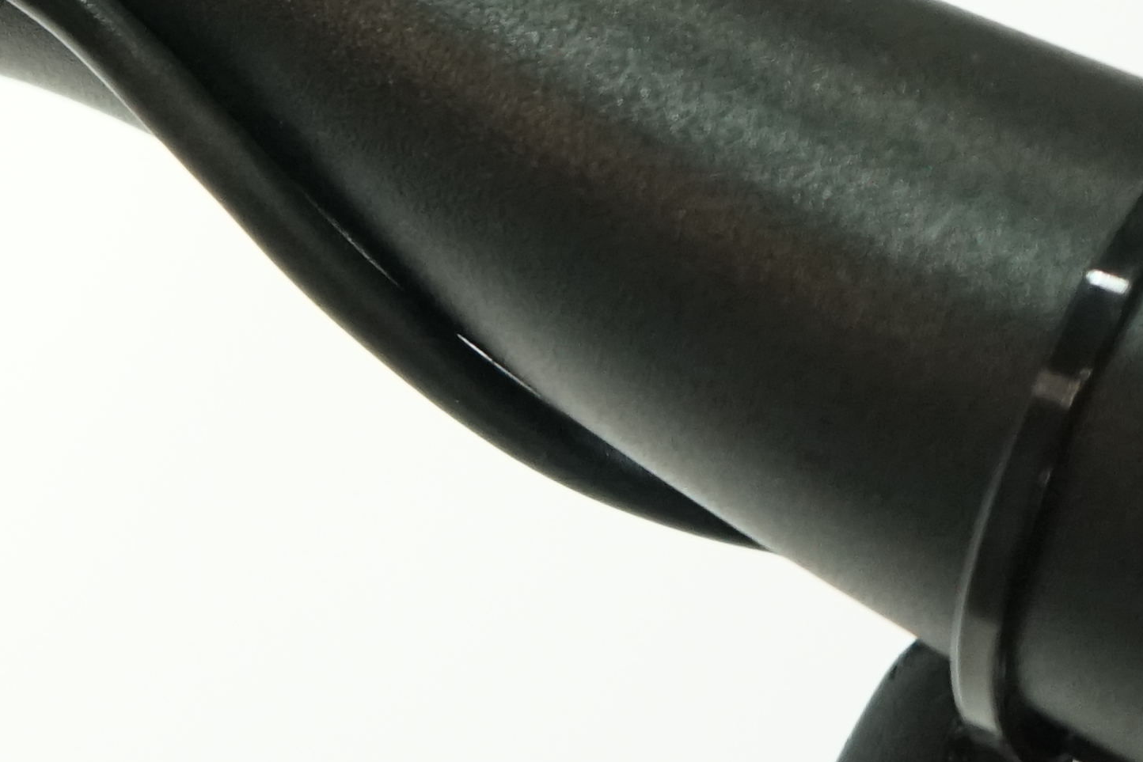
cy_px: -418
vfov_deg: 7.2
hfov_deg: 10.3
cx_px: -1008
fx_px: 5937
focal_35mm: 187
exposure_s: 1/200
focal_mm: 45
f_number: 4.5
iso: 2000
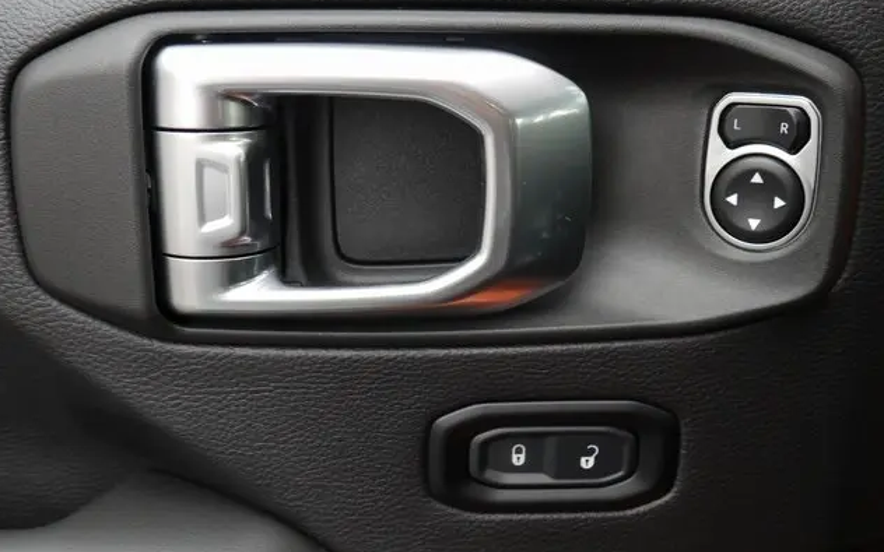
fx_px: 1036
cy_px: 265
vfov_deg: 29.9
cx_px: 442
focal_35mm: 43
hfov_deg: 46.2
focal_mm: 20
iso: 800
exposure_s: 1/60
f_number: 5
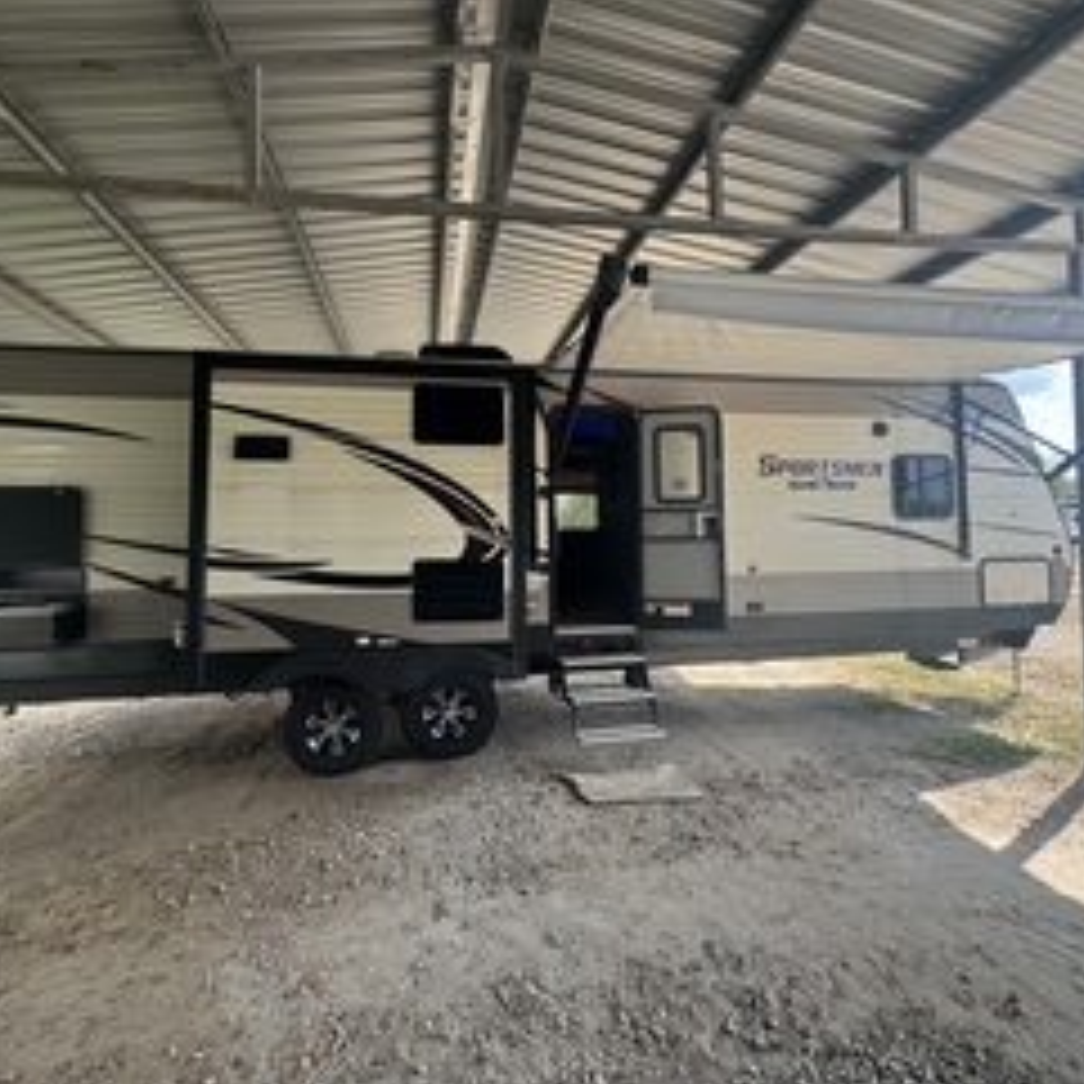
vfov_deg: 80.6
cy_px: 511
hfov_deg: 80.7
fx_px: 638
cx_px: 544
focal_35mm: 18
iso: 40
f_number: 2.2
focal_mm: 2.22
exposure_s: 1/221
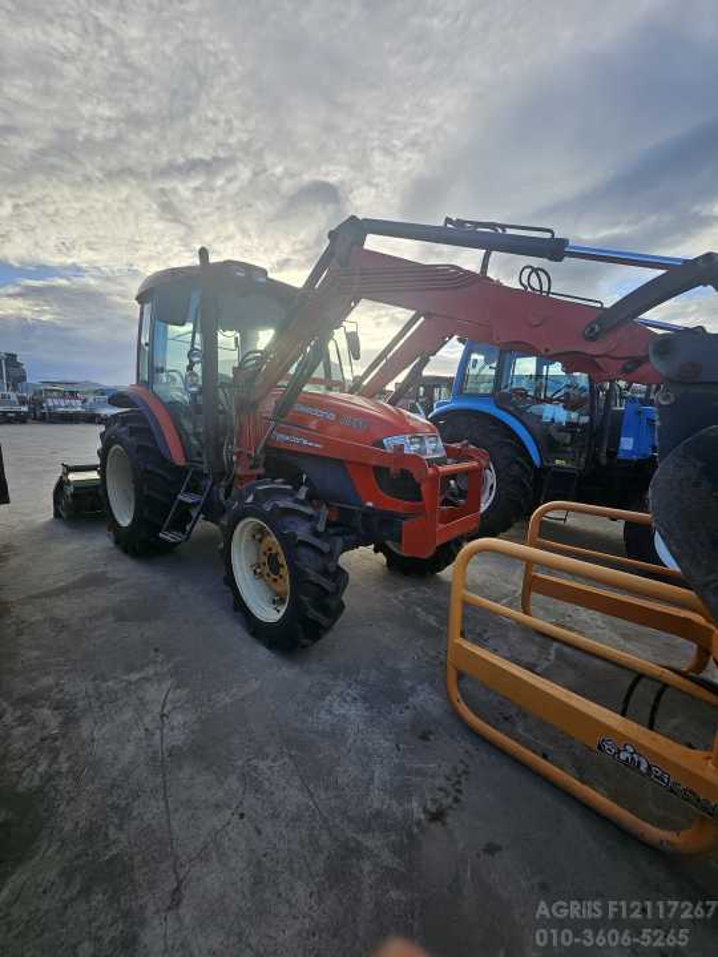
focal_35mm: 13
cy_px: 478
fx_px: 360
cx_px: 359
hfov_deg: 89.9
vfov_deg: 106.2
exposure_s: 1/458
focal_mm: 1.74
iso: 32
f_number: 2.2
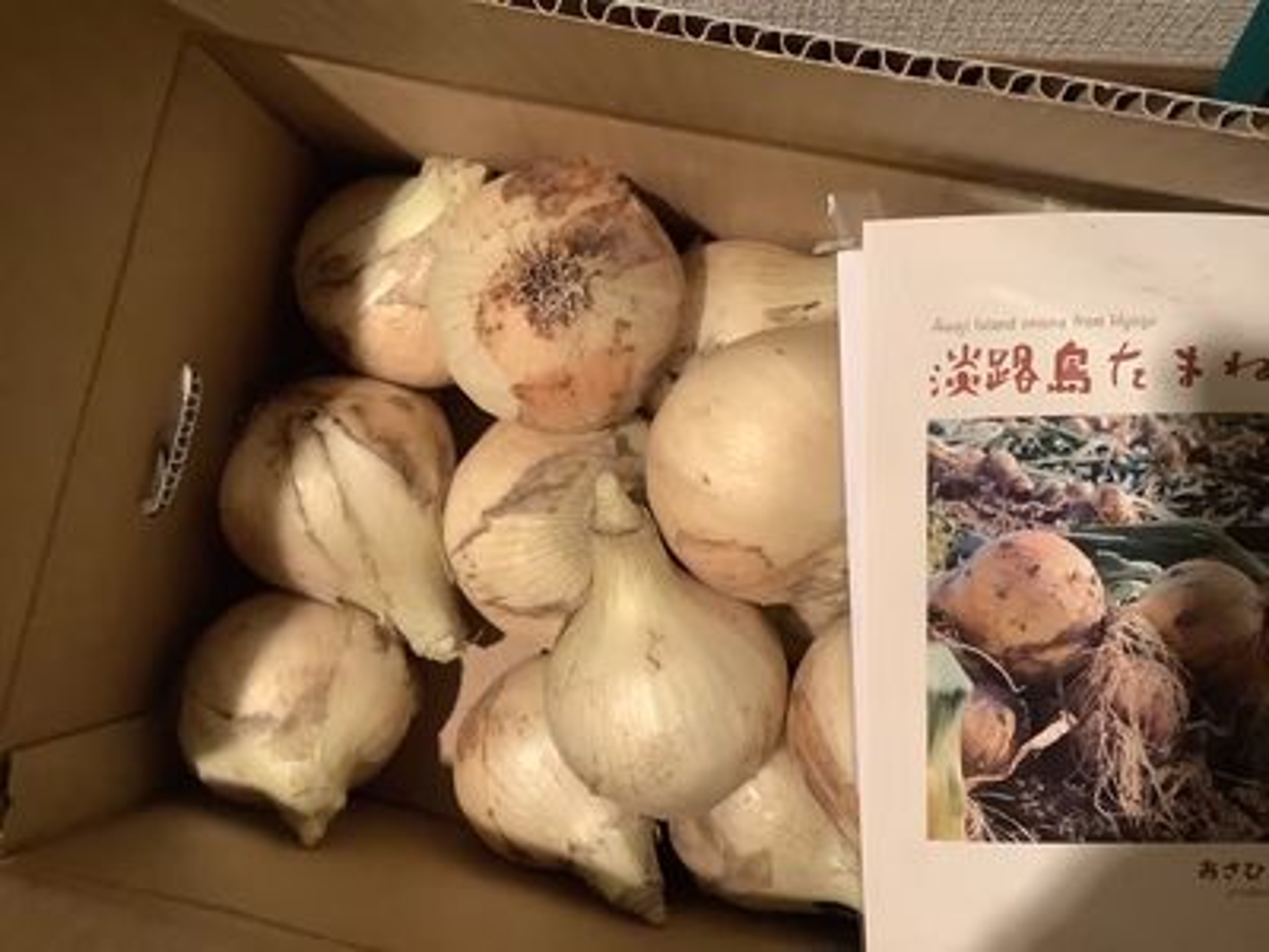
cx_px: 634
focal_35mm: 31
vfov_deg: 45.4
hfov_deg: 58.4
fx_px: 1136
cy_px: 476
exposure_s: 1/33
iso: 320
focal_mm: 3.3
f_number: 2.4
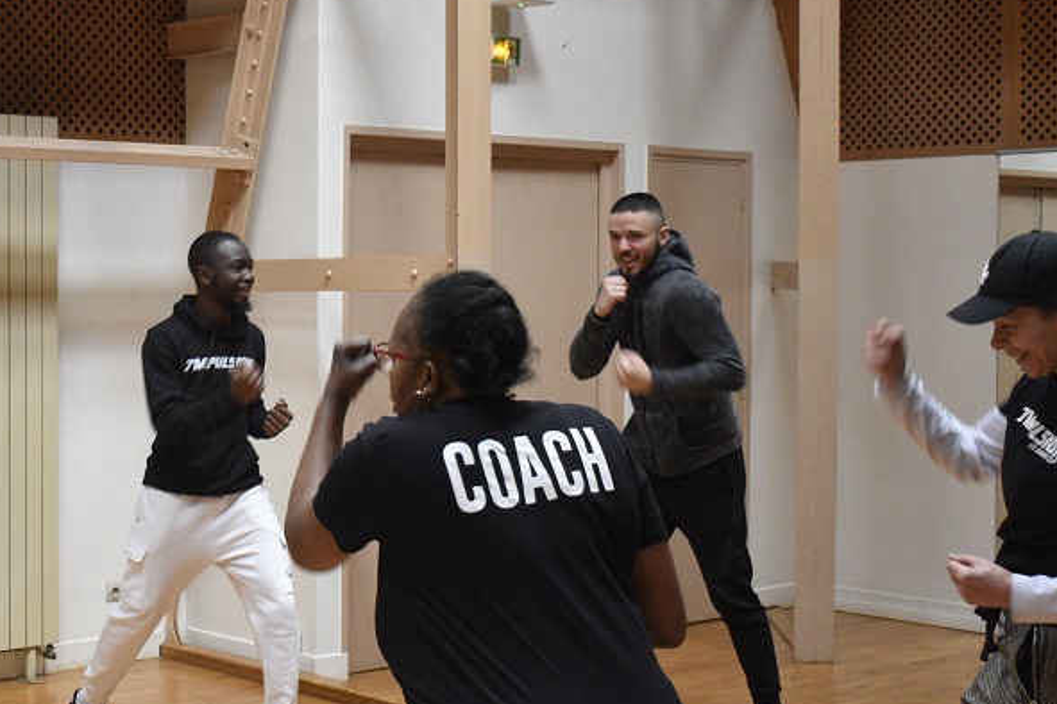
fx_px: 2056
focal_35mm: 70
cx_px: 231
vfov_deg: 19.4
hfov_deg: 28.3
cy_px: 288
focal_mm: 23
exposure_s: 1/60
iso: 1800
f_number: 3.8
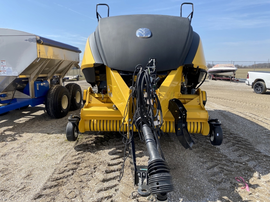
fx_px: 203
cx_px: 135
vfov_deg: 53.1
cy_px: 101
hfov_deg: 67.3
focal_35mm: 26
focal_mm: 4.25
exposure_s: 1/2268
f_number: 1.8
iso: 32
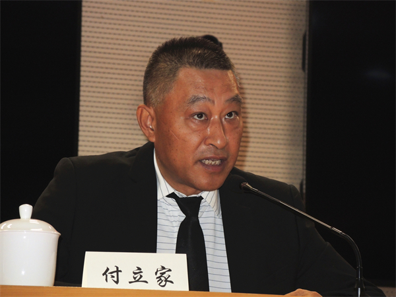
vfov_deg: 7.4
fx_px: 2288
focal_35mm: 200
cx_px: 198
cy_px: 148
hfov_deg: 9.9
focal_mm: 42.8
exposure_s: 1/200
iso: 560
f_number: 4
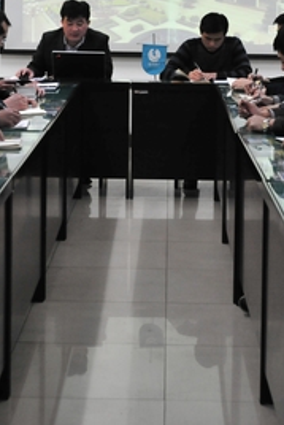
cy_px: 84
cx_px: 141
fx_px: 1146
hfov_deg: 14.1
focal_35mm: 97
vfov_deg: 20.8
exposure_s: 1/50
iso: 1600
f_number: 3.5
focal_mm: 40
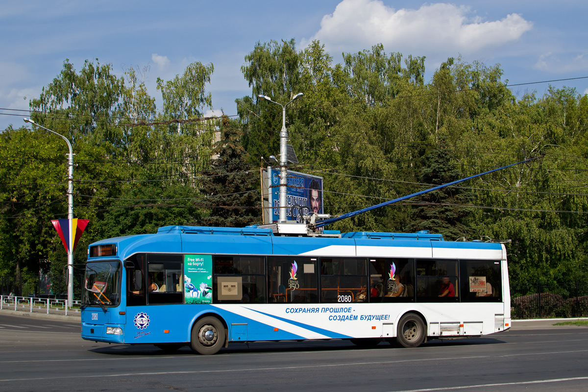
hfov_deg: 37.9
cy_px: 196
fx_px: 857
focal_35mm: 52
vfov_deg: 25.8
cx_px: 294
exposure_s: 1/1000
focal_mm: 35
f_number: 6.3
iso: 200
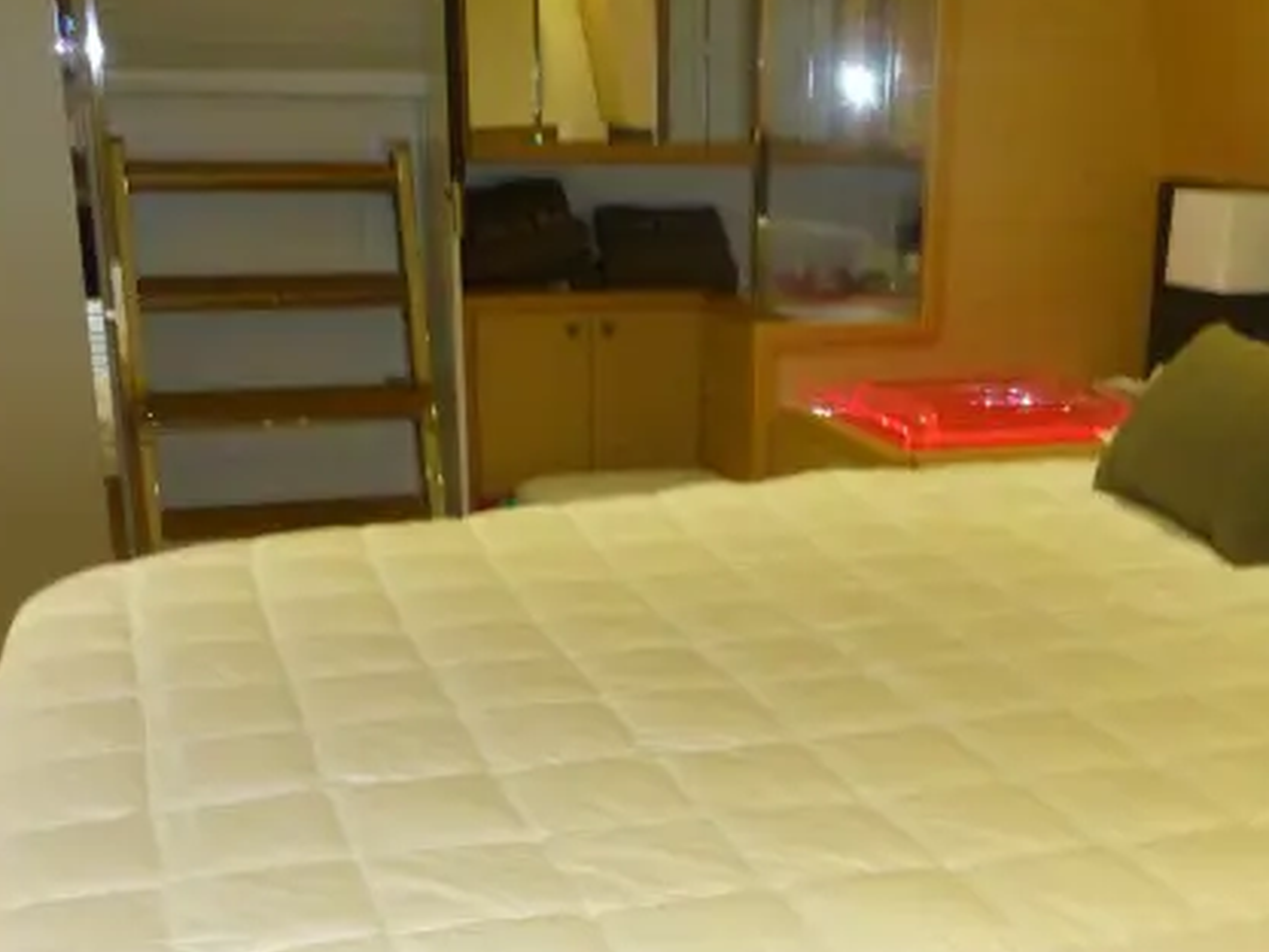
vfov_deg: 30.9
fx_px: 1687
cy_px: 730
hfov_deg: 41.0
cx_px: 785
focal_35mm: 46
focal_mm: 4.3
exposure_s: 1/60
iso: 640
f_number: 3.3
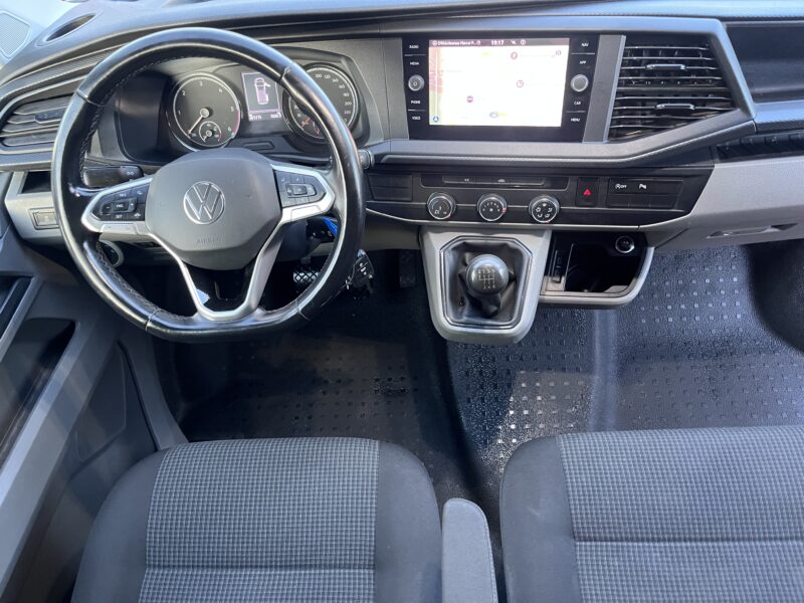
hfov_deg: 67.3
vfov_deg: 53.1
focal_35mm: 26
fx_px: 604
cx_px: 402
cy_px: 302
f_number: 1.6
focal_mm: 5.1
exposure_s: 1/34
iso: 500
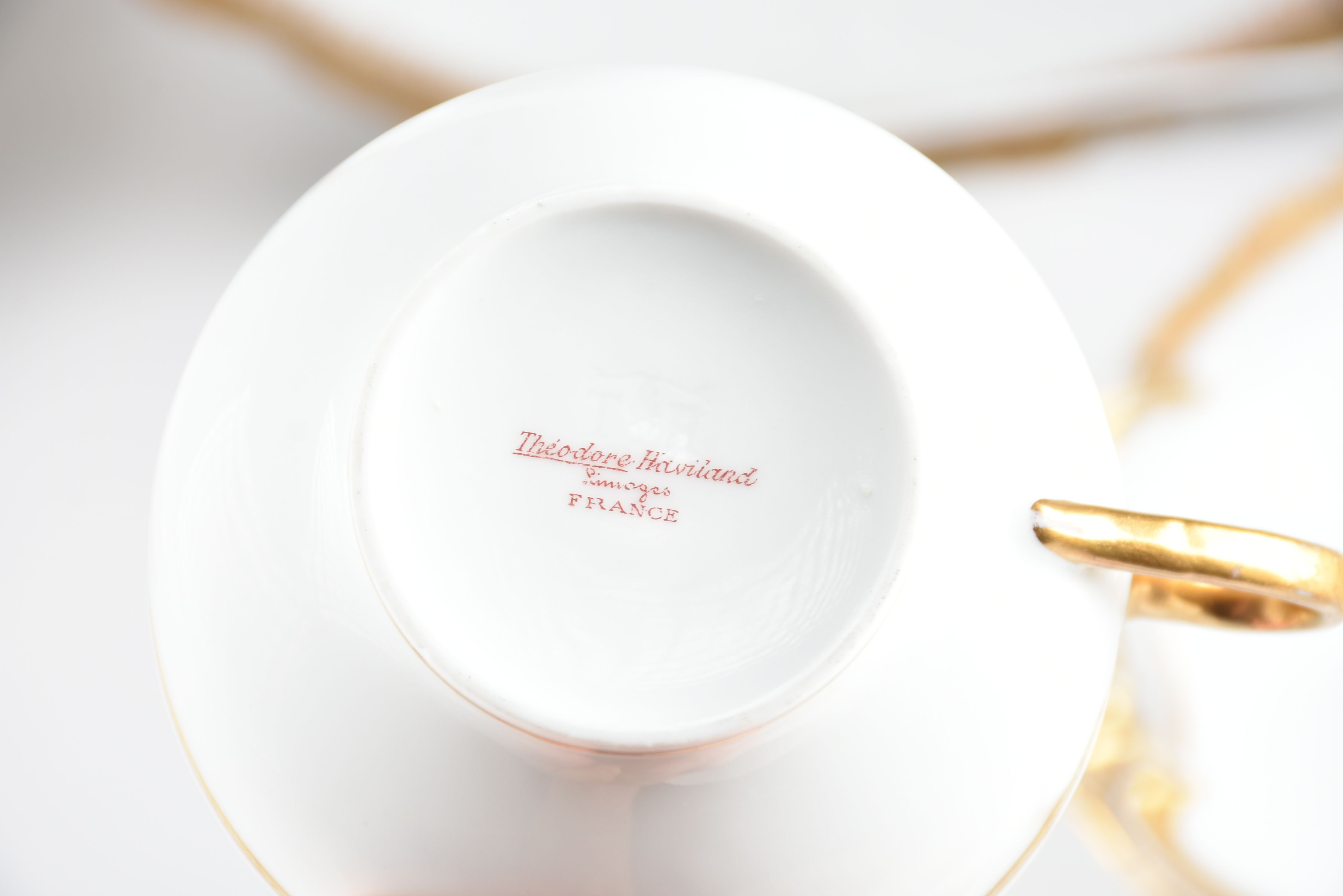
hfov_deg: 16.1
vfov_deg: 10.8
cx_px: 672
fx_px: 4757
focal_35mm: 128
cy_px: 448
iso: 100
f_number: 8
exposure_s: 1/100
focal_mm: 85
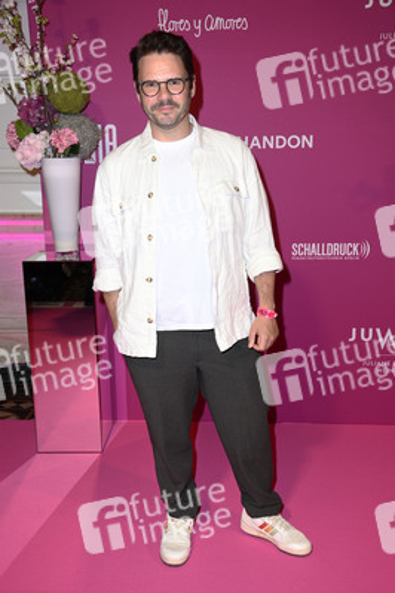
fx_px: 659
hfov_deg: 33.3
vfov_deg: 48.5
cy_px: 296
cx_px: 198
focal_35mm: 40
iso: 1600
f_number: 5.6
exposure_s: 1/250
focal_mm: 40
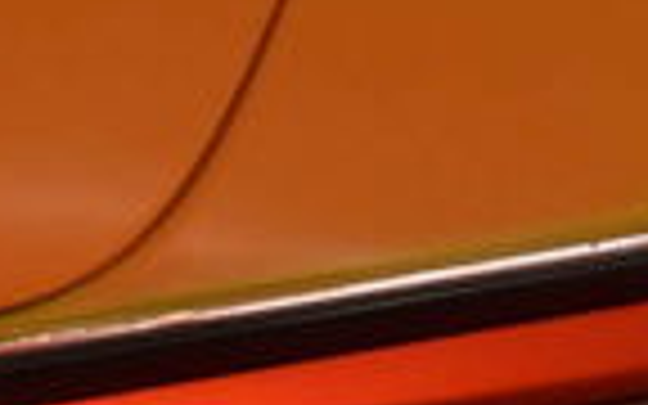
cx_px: 1022
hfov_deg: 5.5
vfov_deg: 3.4
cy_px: -677
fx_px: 6722
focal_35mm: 381
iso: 800
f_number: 3.5
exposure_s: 1/60
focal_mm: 35
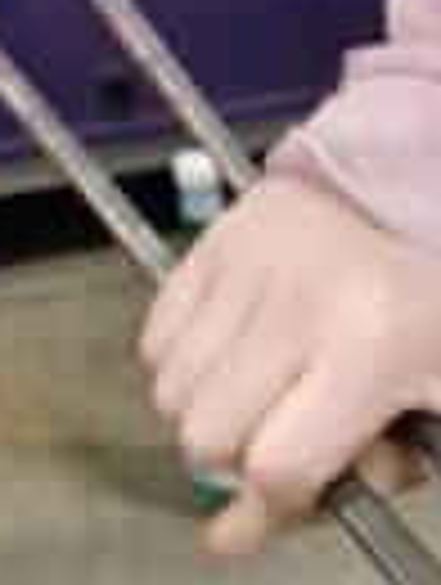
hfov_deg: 7.3
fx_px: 3065
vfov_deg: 10.8
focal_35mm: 181
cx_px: 1310
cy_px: 590
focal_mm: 5.54
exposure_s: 1/33
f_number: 1.8
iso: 640
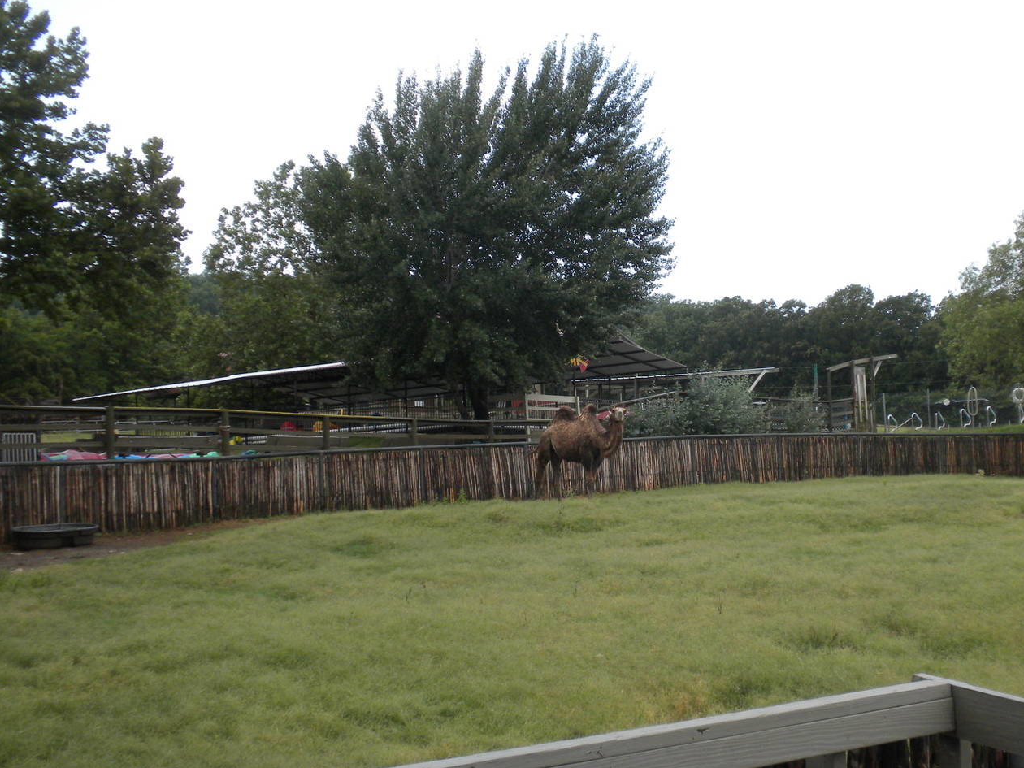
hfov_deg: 40.1
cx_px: 649
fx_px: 1390
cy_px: 438
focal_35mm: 47
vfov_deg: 30.8
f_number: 3.5
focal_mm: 6.6
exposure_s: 1/654
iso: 116
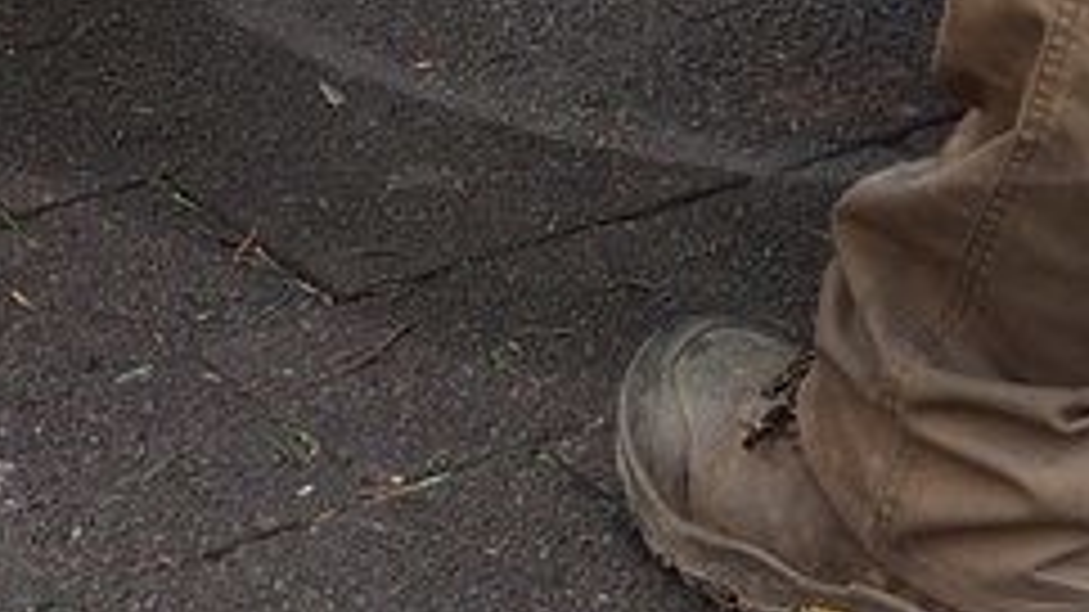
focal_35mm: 222
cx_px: 963
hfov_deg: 9.7
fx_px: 6409
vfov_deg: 5.1
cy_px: -1469
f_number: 7.1
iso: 800
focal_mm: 32
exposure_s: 1/50
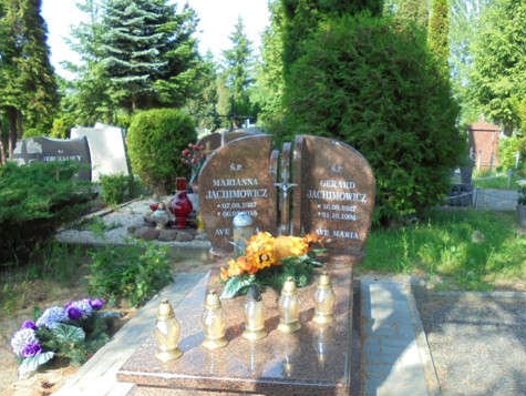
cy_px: 247
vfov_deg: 40.5
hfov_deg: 52.3
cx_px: 309
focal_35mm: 35
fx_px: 532
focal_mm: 4.6
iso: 100
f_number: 3.5
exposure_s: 1/250
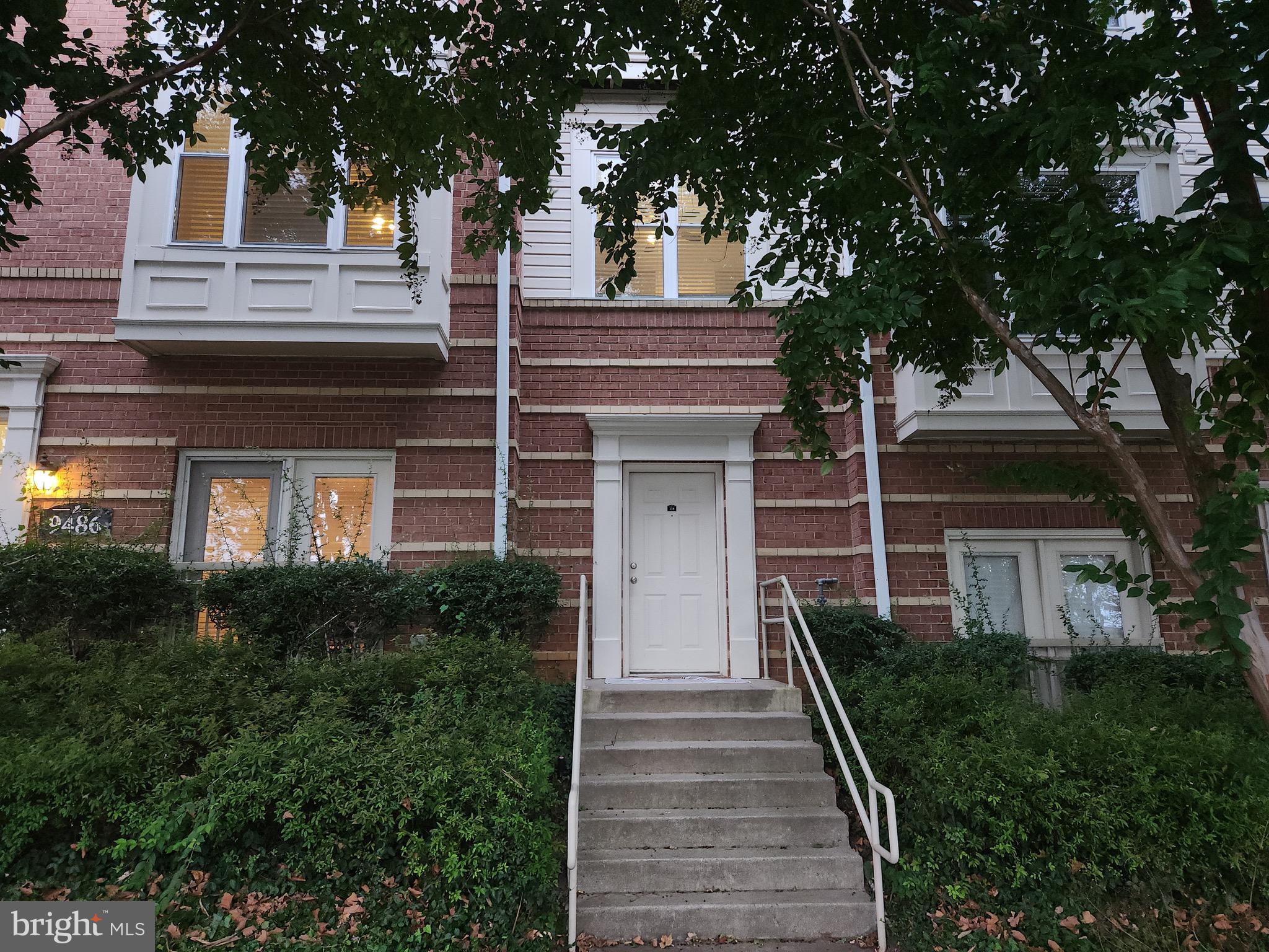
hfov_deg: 73.9
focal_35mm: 23
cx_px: 634
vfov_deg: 58.9
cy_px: 476
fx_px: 843
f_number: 1.8
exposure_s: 1/20
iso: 160
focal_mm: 5.4
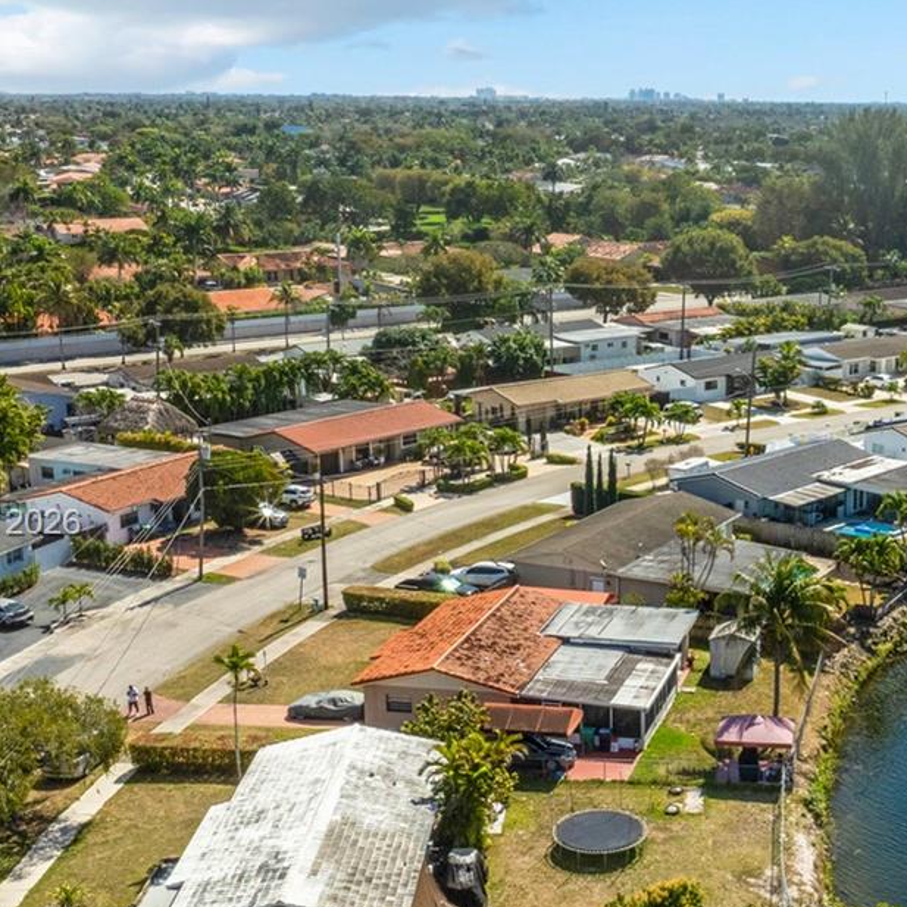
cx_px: 800
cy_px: 526
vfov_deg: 31.0
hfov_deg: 29.9
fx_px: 1630
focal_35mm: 55
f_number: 11
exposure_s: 1/500
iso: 200
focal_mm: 12.29
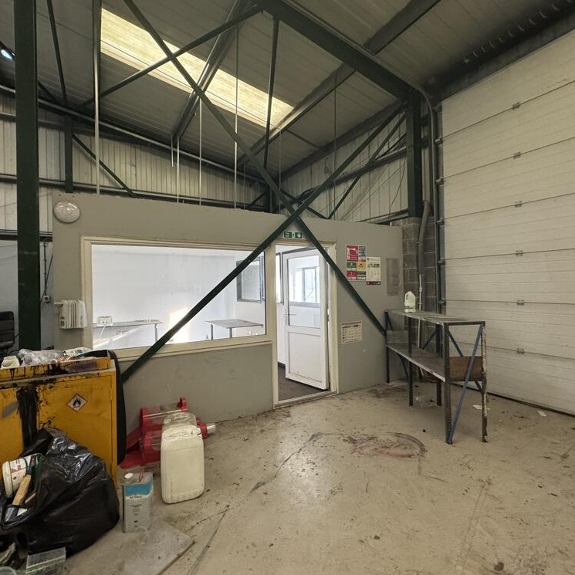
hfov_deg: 83.9
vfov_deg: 84.0
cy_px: 286
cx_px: 270
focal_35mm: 17
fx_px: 319
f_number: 2.2
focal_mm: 2.22
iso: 400
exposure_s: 1/60
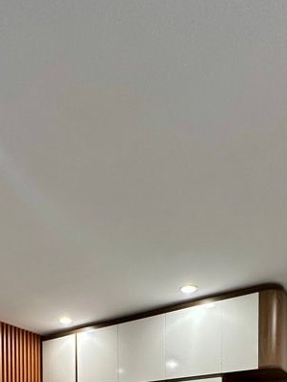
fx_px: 398
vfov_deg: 37.8
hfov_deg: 39.6
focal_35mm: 36
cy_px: 464
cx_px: 121
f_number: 2.2
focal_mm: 2.22
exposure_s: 1/100
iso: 250
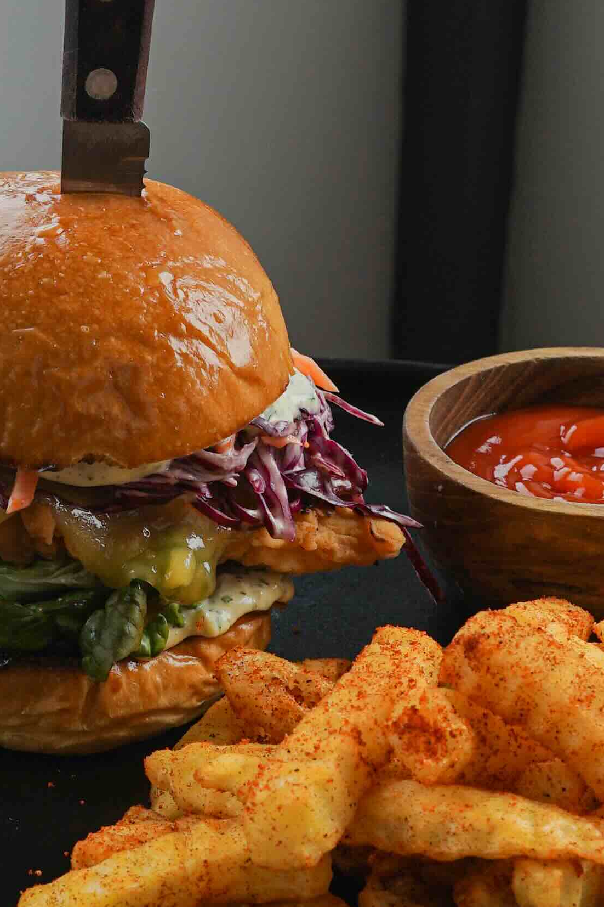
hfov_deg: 13.7
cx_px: 315
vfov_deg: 20.4
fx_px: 2516
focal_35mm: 100
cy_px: 420
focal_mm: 28
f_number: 8
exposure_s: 1/160
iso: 100
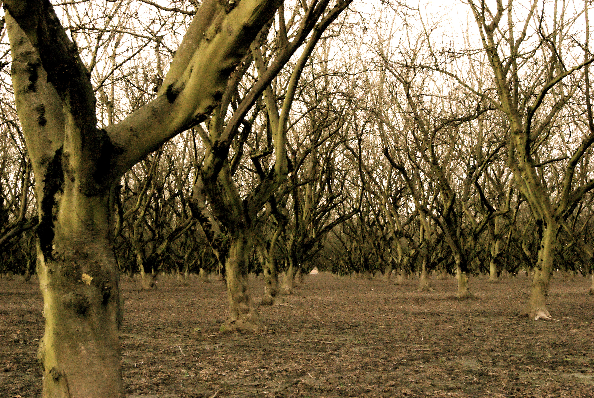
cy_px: 199
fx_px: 991
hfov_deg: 33.4
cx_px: 297
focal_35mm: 60
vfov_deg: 22.7
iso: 3200
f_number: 10
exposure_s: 1/100
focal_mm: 40
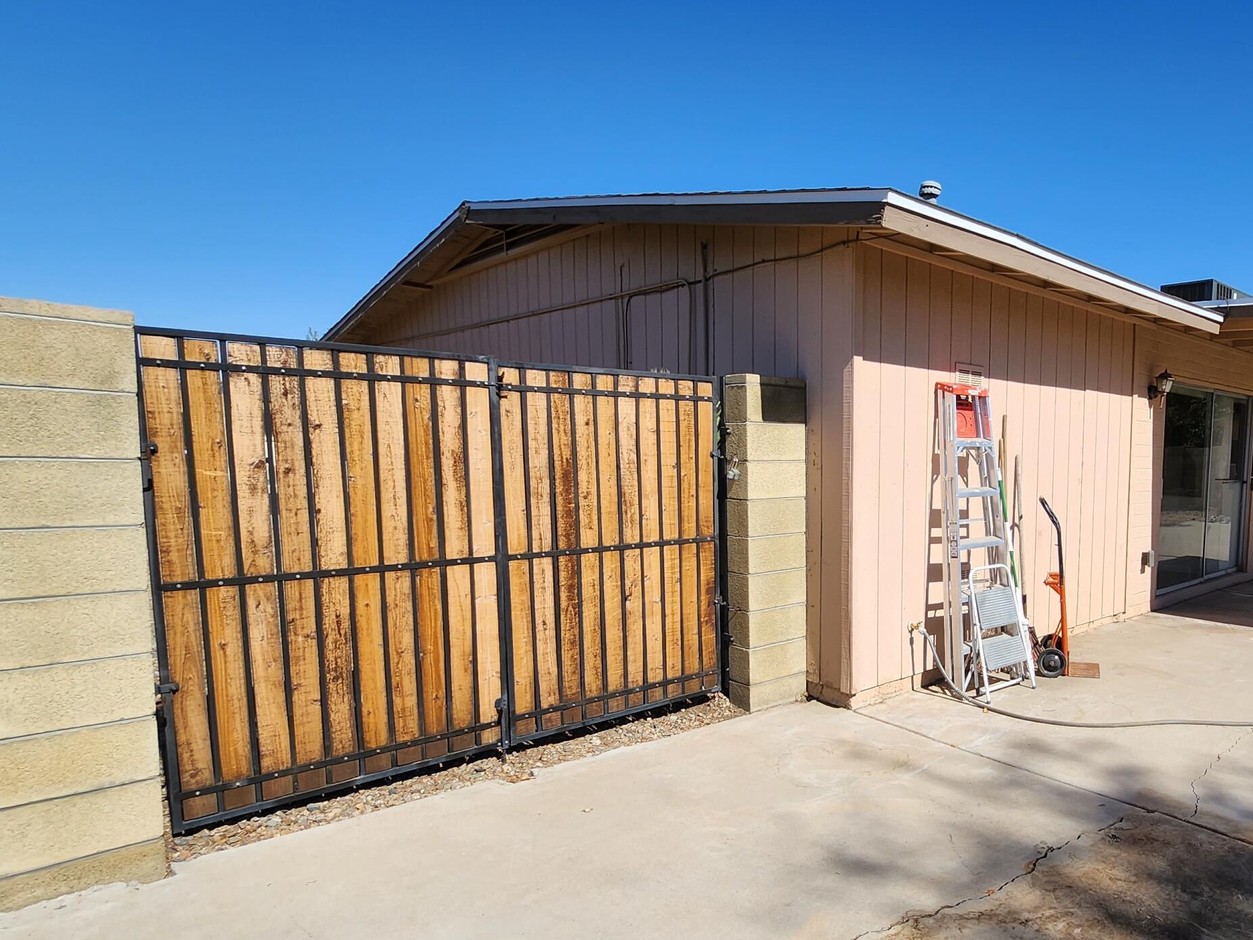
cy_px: 536
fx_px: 760
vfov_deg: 63.2
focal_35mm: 21
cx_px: 948
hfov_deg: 73.1
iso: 32
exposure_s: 1/1418
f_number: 2.2
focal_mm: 1.74
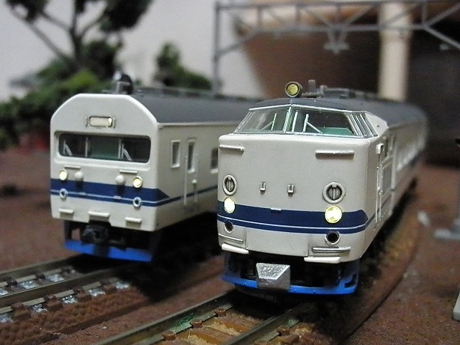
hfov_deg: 45.8
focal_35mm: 41
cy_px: 172
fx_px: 545
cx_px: 230
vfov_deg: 35.1
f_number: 3.9
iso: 3200
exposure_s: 1/125
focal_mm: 7.3
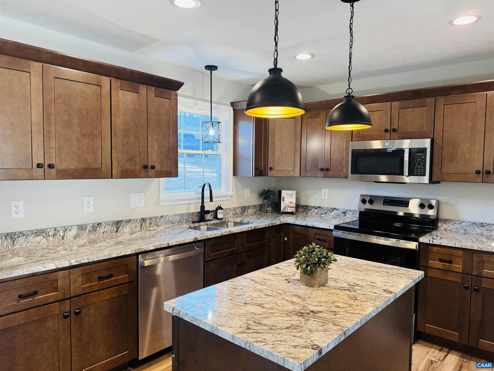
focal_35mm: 24
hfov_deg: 71.6
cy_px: 186
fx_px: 343
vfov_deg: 56.8
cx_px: 247
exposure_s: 1/60
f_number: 1.78
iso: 125
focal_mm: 6.76
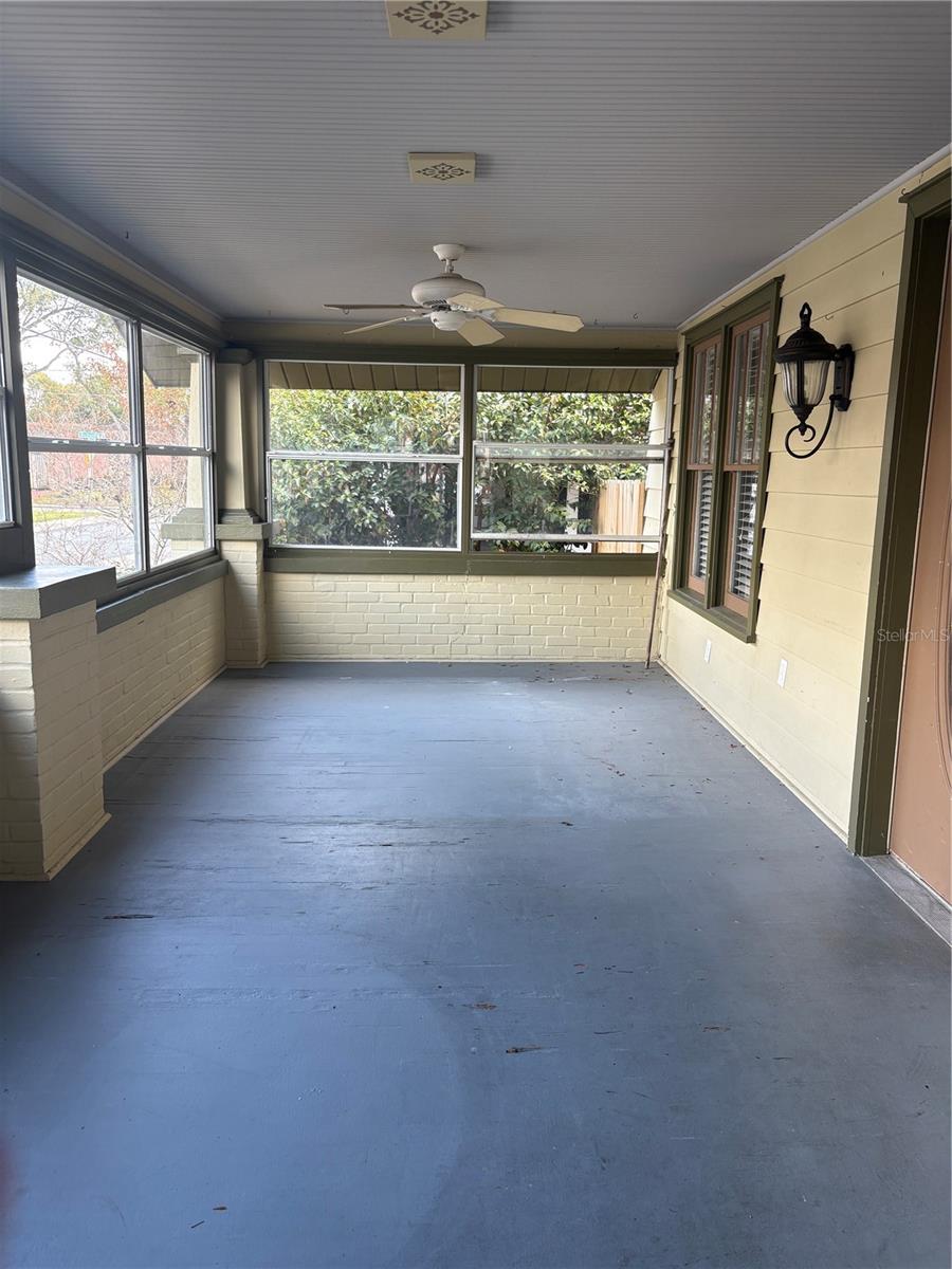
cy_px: 634
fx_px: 953
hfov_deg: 53.1
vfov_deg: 67.3
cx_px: 476
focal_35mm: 26
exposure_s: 1/122
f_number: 1.6
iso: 50
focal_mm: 5.96
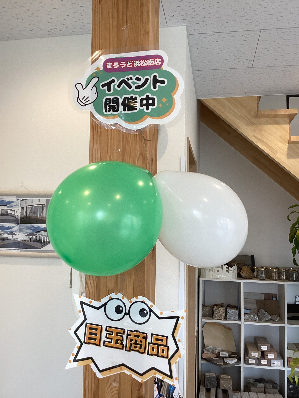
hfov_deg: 45.4
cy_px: 199
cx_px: 150
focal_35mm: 31
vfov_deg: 58.4
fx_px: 357
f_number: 2.4
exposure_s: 1/120
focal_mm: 3.3
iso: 80
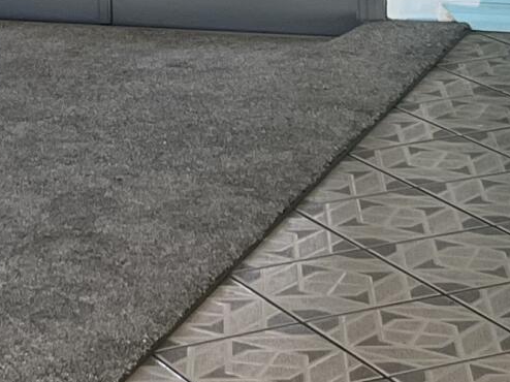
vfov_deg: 9.2
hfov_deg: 12.5
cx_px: 179
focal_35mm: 158
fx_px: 2327
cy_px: -167
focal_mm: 5.7
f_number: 1.5
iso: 125
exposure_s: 1/121
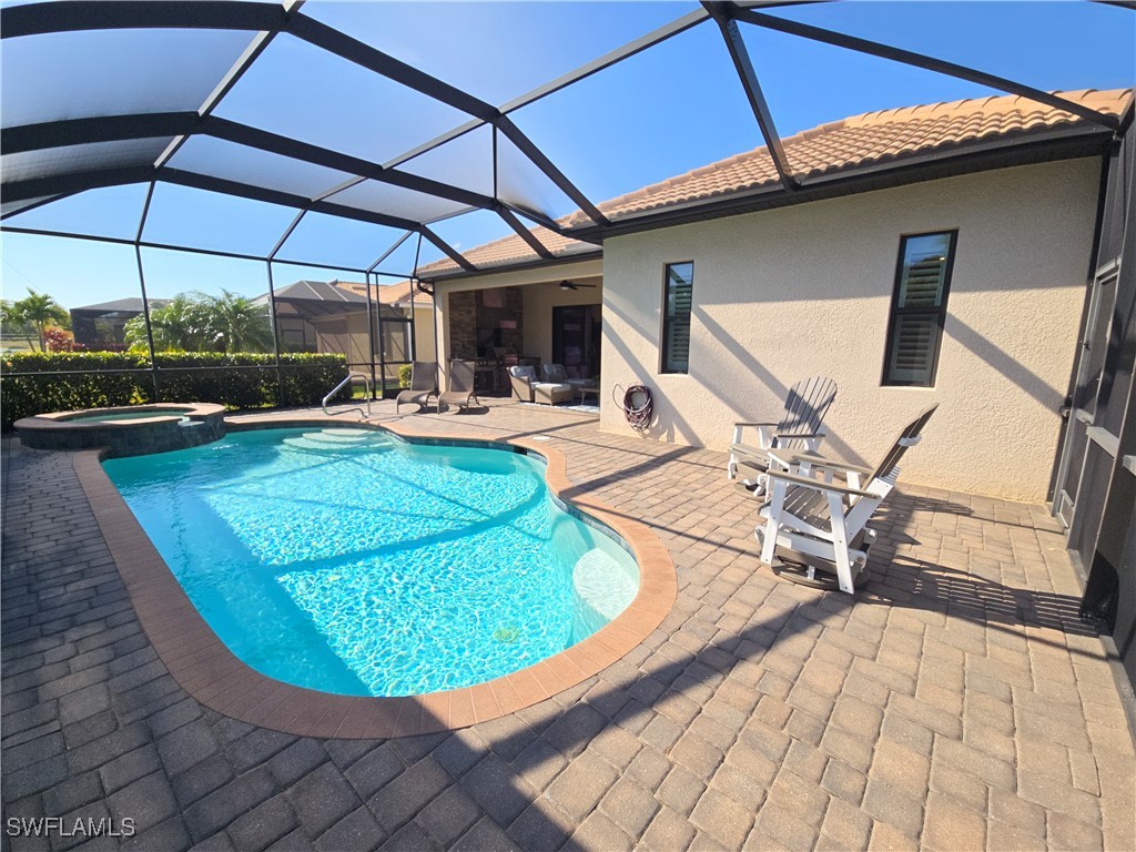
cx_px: 568
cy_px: 426
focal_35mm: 13
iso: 50
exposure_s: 1/686
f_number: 2.2
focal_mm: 2.2
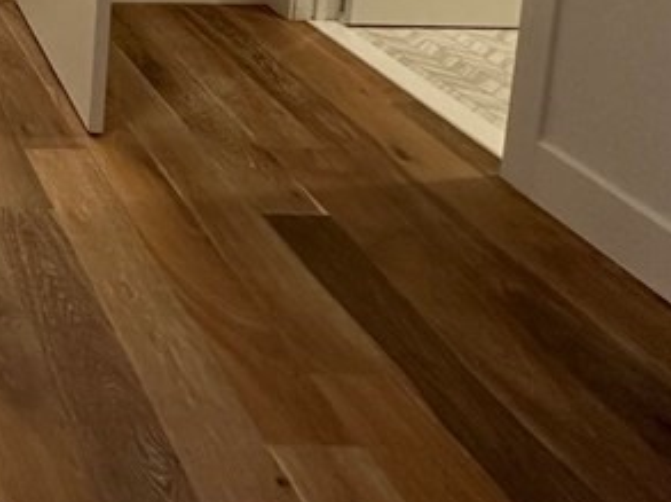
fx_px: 949
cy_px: -234
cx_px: -273
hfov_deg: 28.8
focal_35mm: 49
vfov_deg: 23.9
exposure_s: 1/120
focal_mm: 2.22
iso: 200
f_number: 2.2
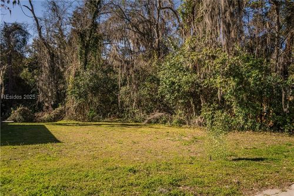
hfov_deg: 65.5
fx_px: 229
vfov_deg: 46.4
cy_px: 98
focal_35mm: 28
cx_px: 147
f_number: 5
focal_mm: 28
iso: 100
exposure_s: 1/250
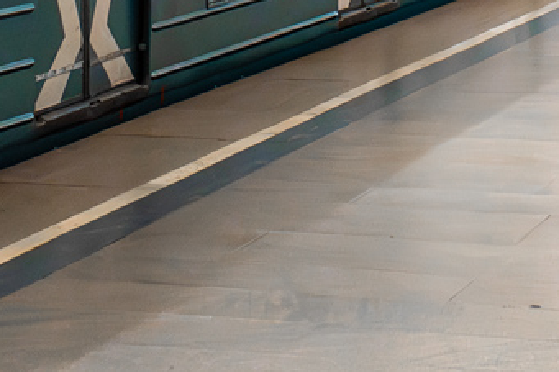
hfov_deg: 13.3
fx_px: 2390
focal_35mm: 154
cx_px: 161
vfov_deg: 8.5
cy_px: -334
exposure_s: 1/500
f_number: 4
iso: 8000
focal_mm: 35
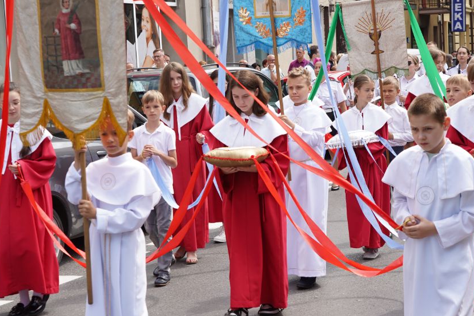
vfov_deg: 16.5
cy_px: 191
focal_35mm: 83
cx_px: 273
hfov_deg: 24.4
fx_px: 1093
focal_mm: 53
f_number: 7.1
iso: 100
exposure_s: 1/125
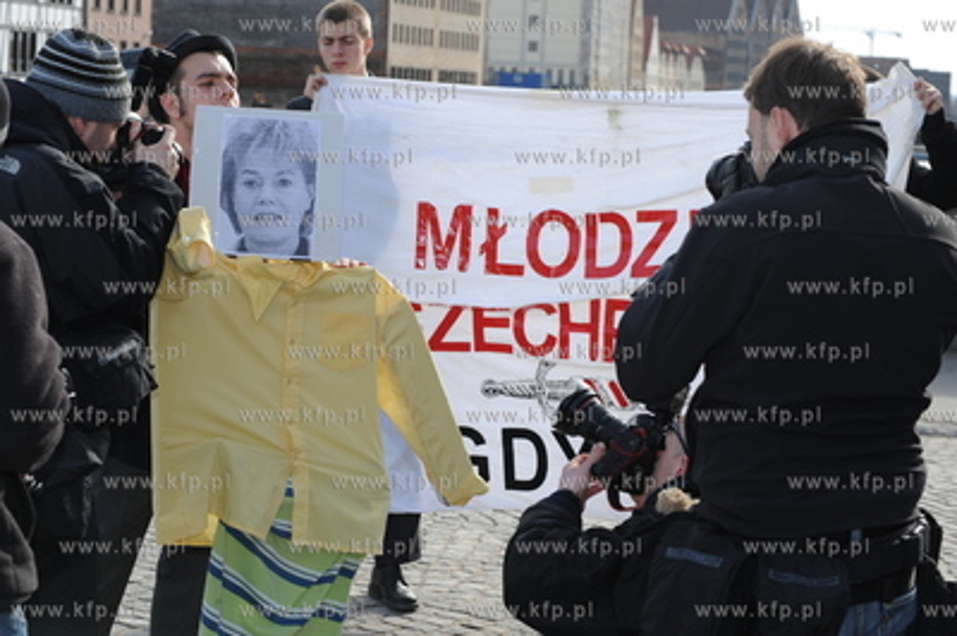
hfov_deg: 25.4
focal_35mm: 80
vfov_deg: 17.0
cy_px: 318
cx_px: 478
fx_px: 2125
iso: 200
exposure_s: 1/250
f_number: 8
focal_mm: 80
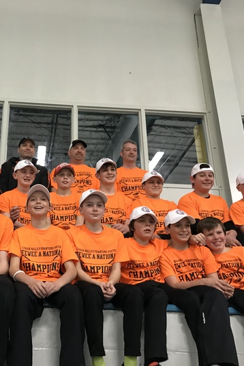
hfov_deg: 33.4
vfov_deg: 49.6
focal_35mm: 39
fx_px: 397
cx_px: 56
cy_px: 183
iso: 40
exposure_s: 1/15
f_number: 1.8
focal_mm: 3.99
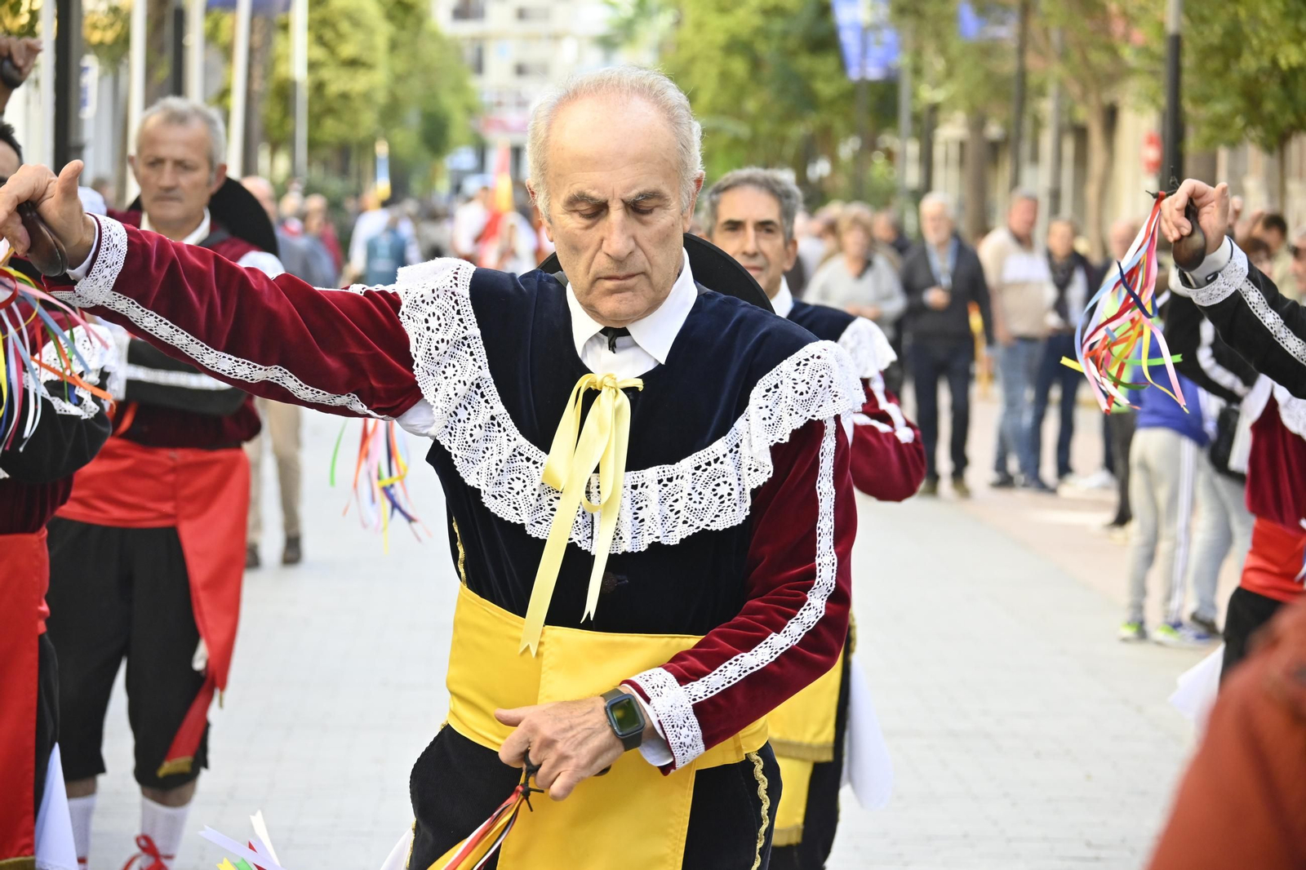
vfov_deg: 9.3
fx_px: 5331
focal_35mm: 147
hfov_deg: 14.0
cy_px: 435
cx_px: 653
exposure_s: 1/500
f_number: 5.6
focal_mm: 98
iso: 1250
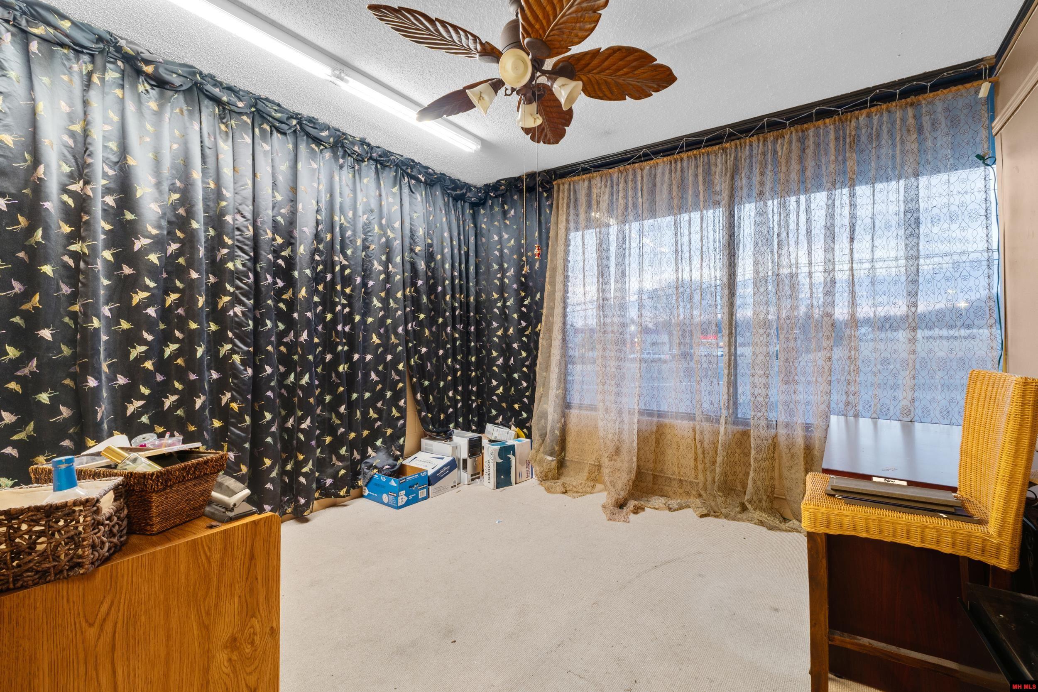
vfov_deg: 77.3
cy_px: 346
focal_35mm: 15
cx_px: 519
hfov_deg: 100.4
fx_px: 432
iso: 200
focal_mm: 10
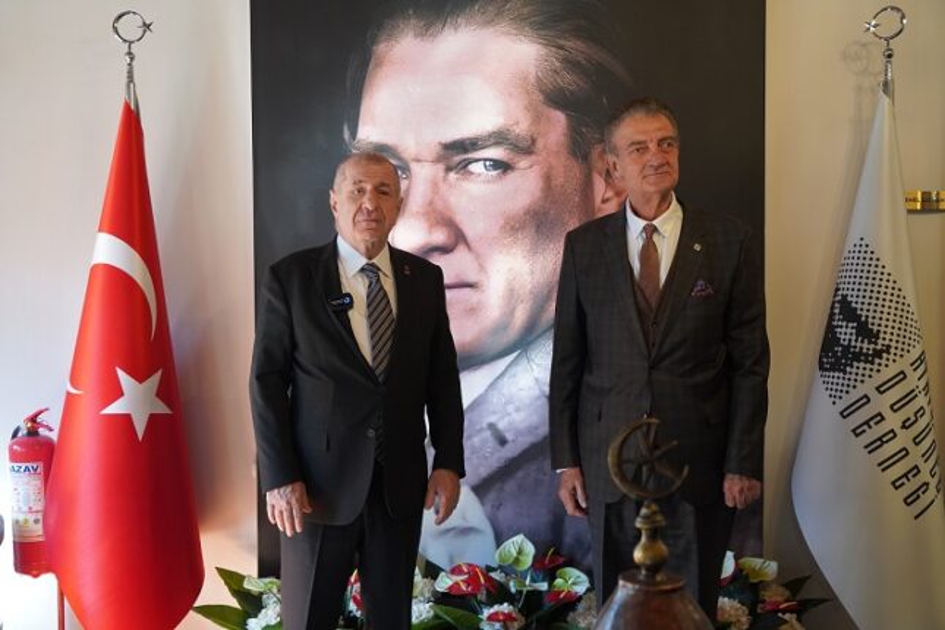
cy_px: 315
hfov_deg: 53.1
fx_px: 945
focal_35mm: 36
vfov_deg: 36.9
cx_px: 472
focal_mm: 36
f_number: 4
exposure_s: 1/160
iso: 4000
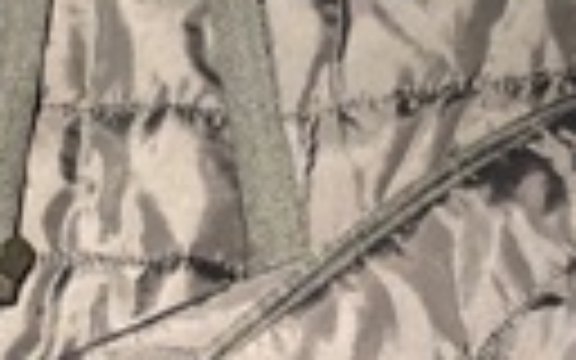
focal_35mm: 148
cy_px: -212
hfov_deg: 14.1
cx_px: 135
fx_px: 2323
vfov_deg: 8.6
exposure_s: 1/15
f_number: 1.8
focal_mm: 4
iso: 100
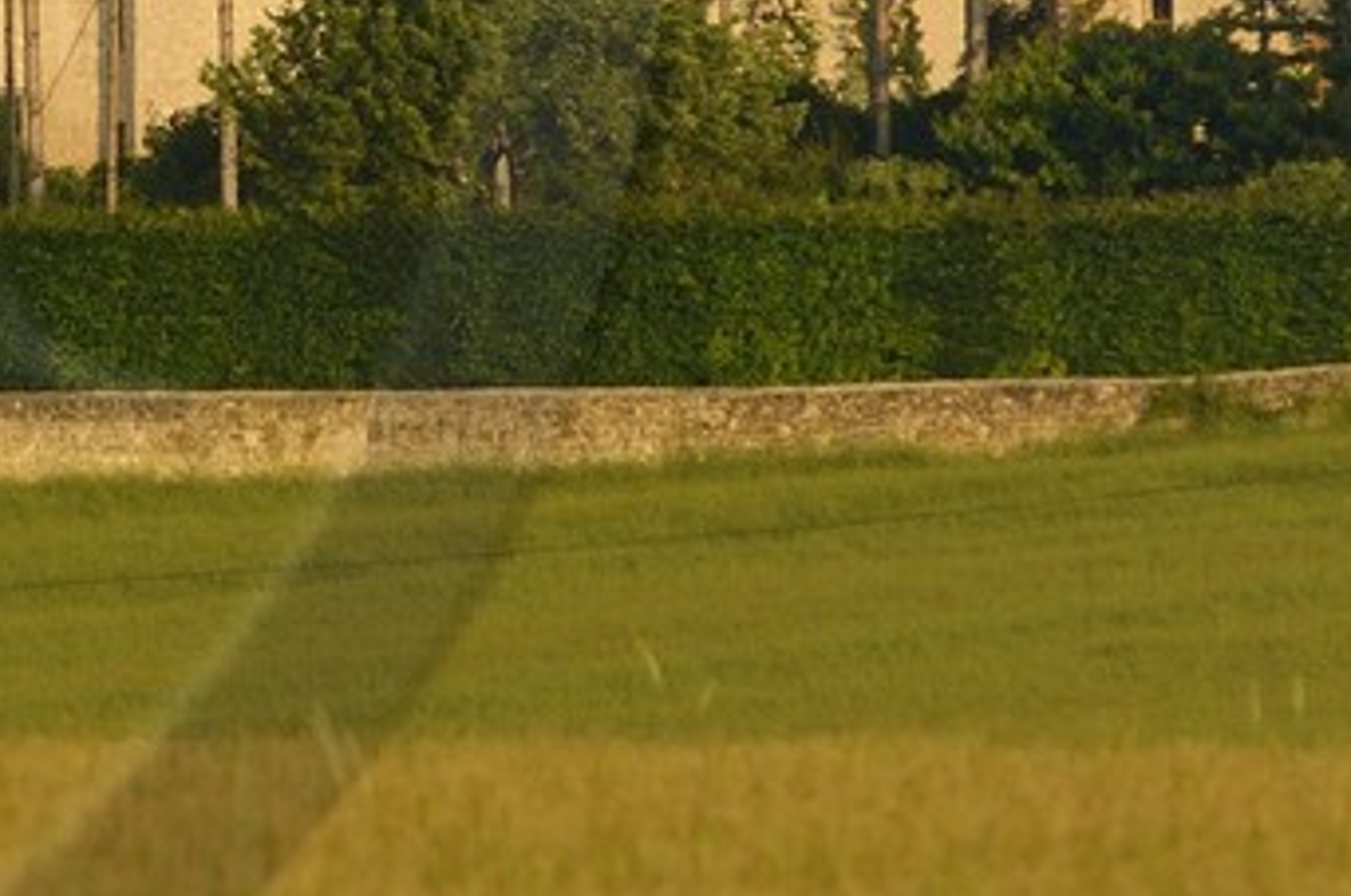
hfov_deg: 1.5
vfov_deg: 1.0
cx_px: -948
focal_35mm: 1404
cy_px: -219
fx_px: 52614
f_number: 7.1
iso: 100
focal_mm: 200
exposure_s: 1/180
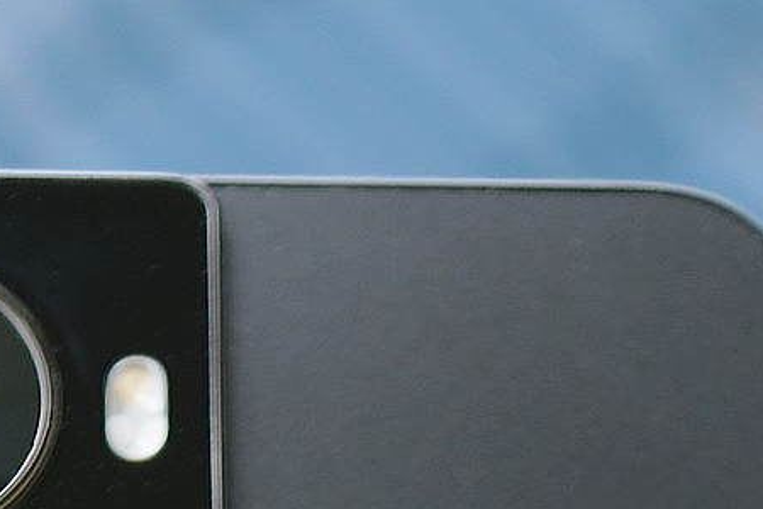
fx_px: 6358
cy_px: 1476
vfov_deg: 4.4
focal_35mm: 300
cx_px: 134
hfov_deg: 6.9
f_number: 3.5
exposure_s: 1/60
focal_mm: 30
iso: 100
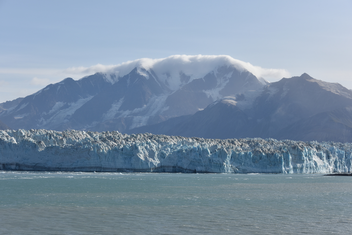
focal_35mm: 78
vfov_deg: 17.5
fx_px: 763
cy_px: 118
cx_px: 176
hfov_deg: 26.0
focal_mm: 78
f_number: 10
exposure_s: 1/400
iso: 100
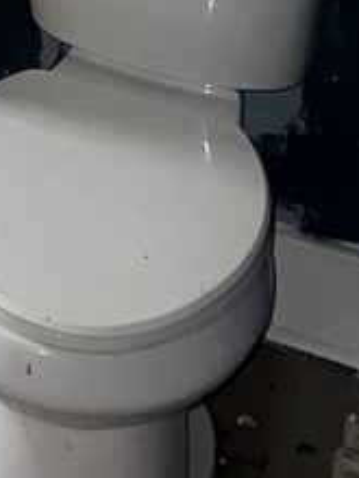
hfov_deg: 11.5
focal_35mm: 118
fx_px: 1632
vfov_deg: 12.7
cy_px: -691
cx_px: -329
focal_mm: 6.86
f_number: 1.78
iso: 100
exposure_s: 1/21
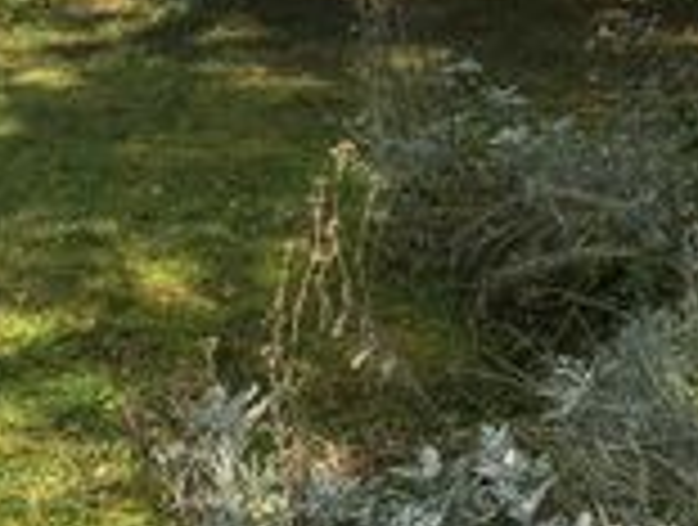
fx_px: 2264
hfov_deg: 17.4
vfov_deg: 13.1
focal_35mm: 112
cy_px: 0
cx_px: 176
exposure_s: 1/625
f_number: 2.2
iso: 25
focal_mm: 4.15
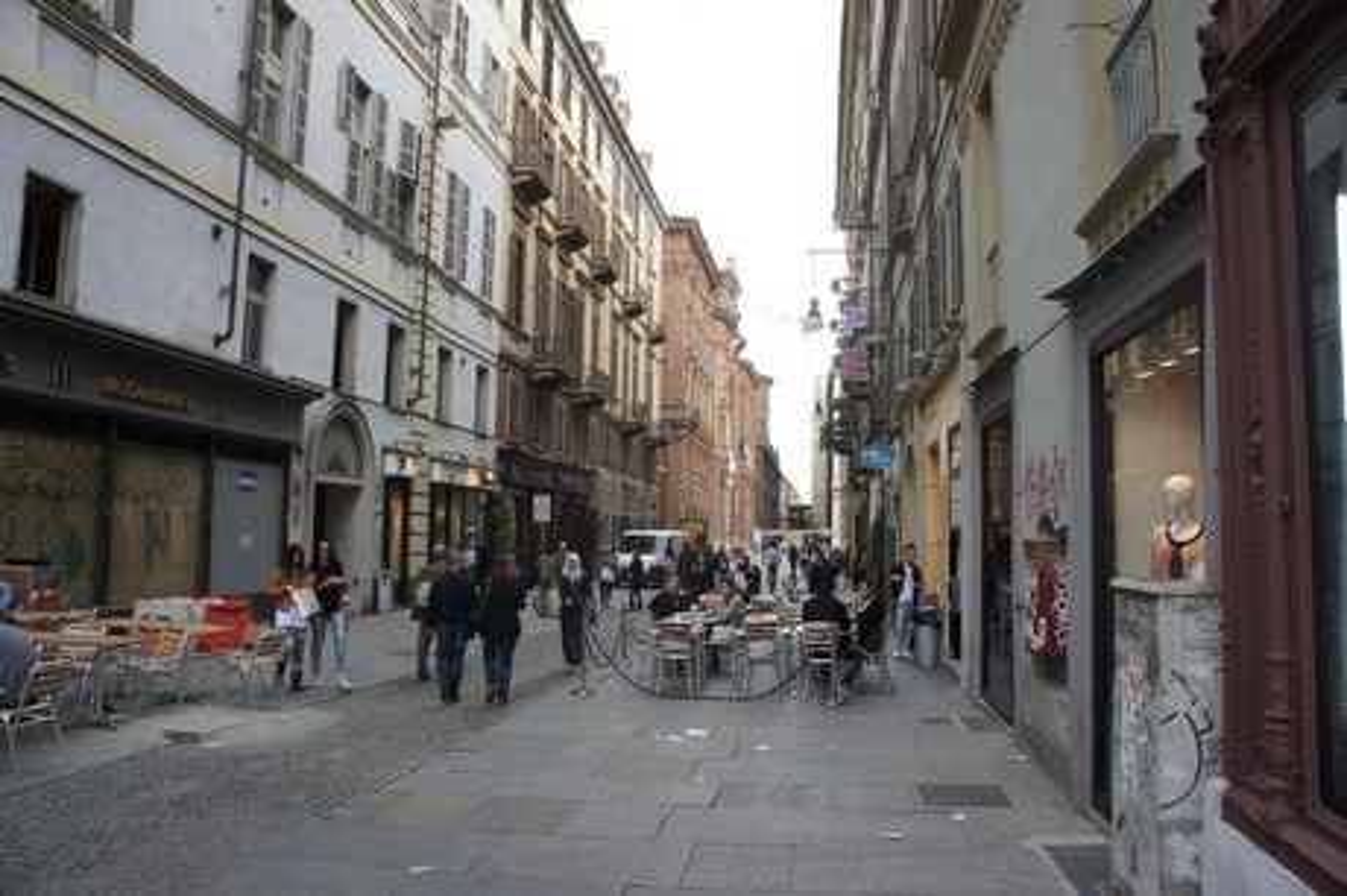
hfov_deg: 67.4
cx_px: 674
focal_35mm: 27
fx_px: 1009
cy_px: 448
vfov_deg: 47.9
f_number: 5.6
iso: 640
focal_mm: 18
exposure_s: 1/250
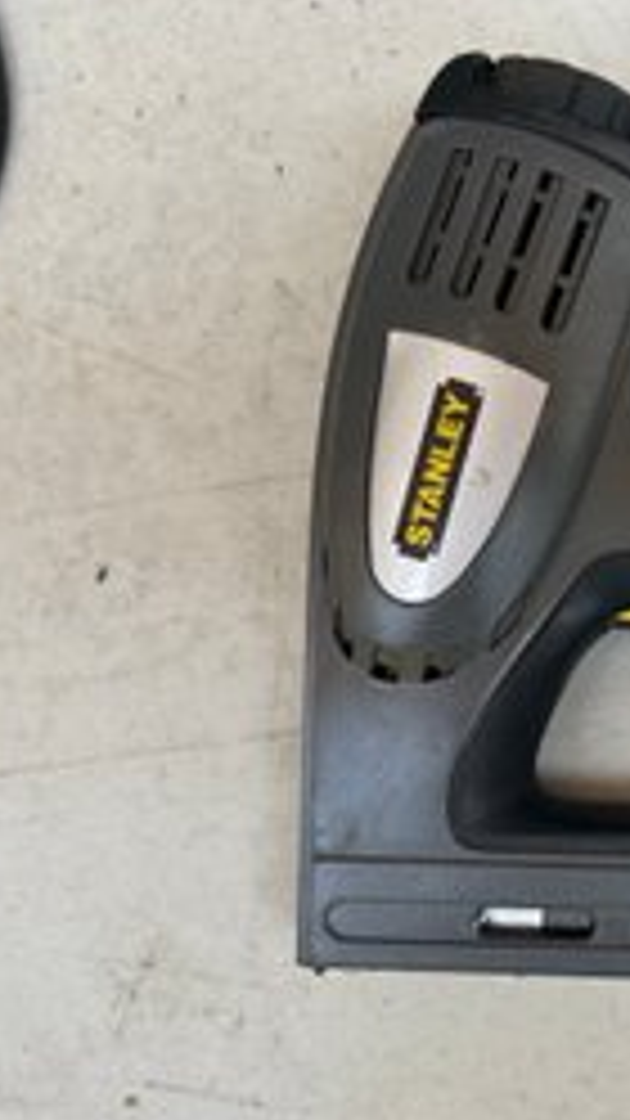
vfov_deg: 51.6
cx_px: 722
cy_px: 564
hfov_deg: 27.4
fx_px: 1159
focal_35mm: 39
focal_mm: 5.7
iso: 40
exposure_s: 1/265
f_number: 1.5
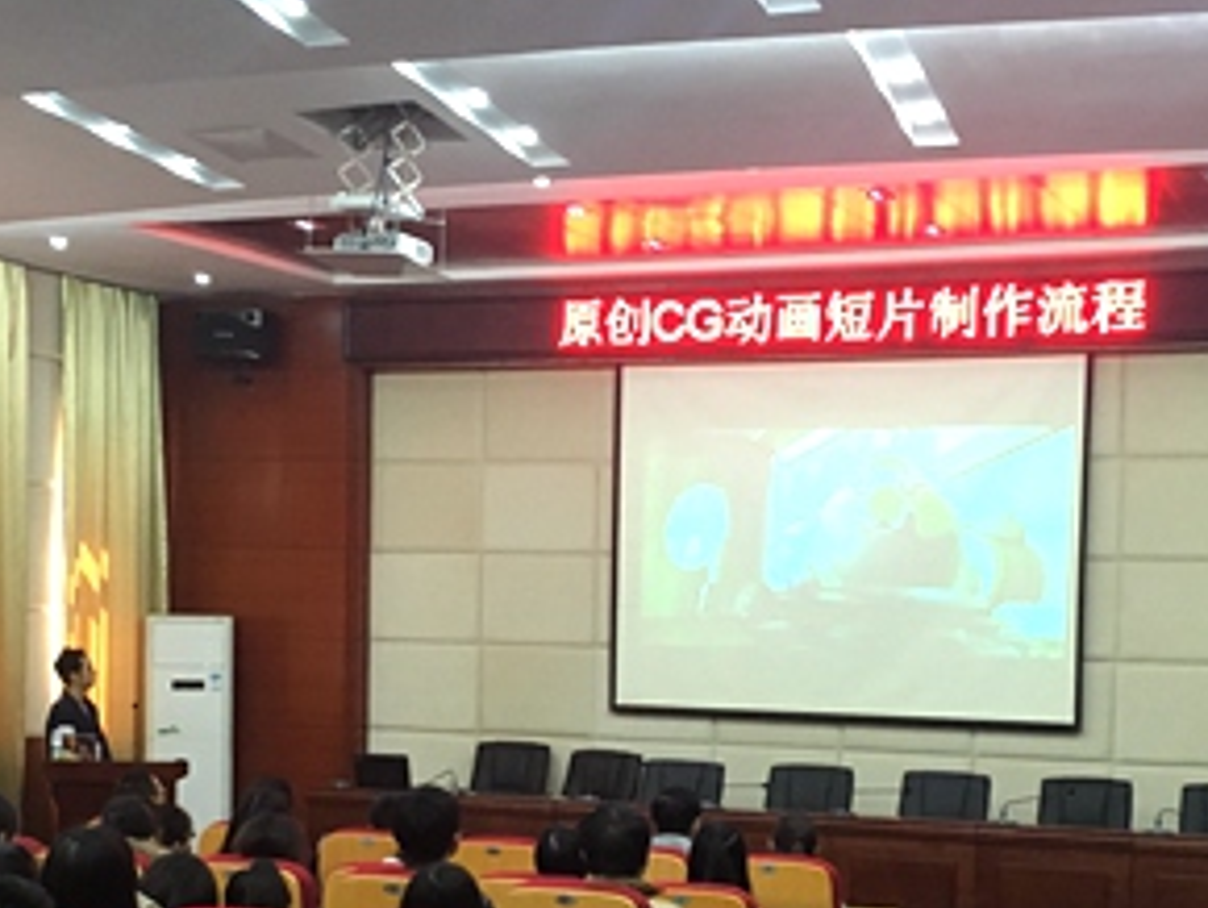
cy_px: 698
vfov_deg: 23.4
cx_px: 600
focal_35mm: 62
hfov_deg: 31.2
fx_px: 2165
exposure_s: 1/33
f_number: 2.2
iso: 160
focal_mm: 4.15
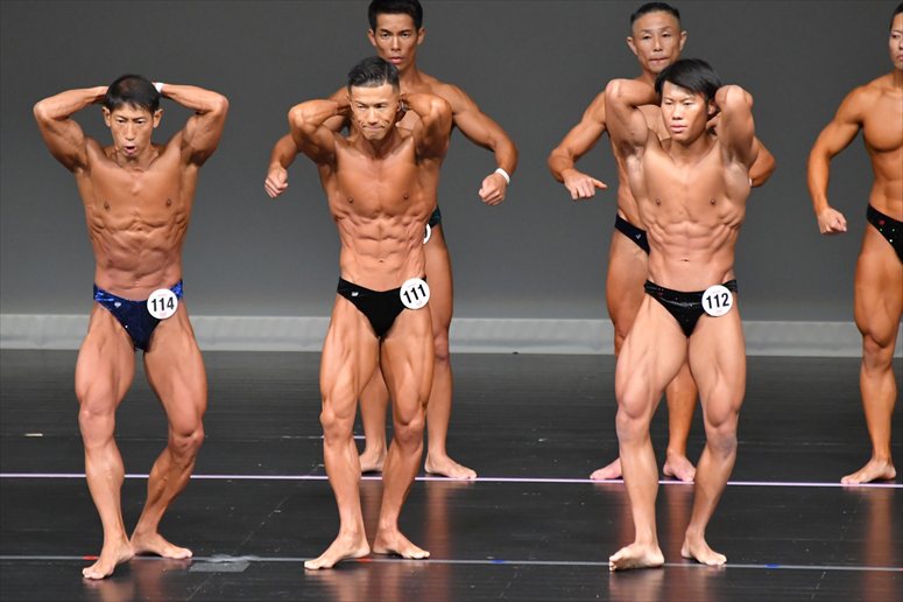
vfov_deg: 3.7
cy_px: 301
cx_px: 452
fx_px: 9402
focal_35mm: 375
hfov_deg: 5.5
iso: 5000
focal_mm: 250
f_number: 5.6
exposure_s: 1/400
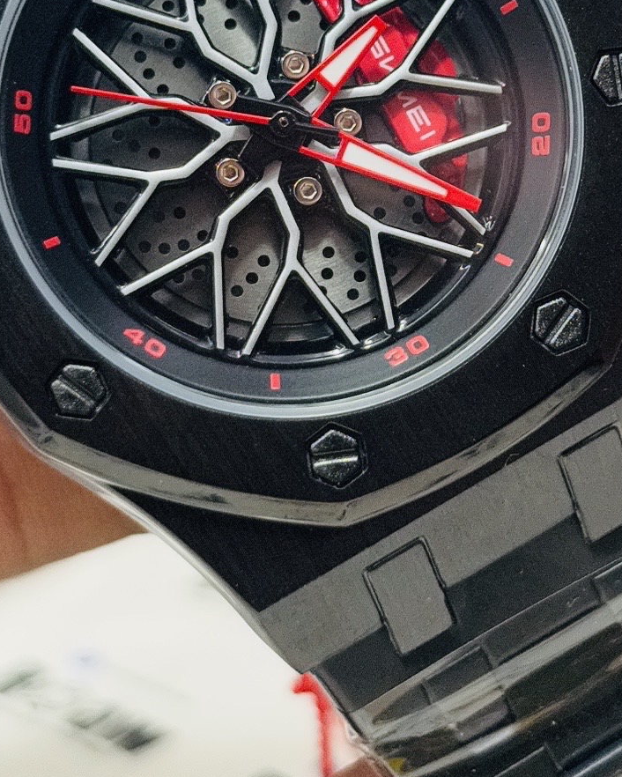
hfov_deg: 13.3
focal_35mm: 116
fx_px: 2668
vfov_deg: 16.5
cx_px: 336
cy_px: 195
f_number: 1.6
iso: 100
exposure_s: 1/50
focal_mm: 5.96
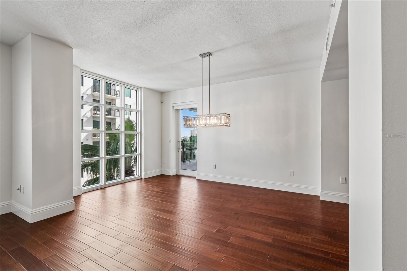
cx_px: 204
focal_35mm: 15
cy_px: 136
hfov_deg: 100.4
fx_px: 170
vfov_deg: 77.3
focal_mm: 10
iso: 100
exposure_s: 1/30
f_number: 7.1
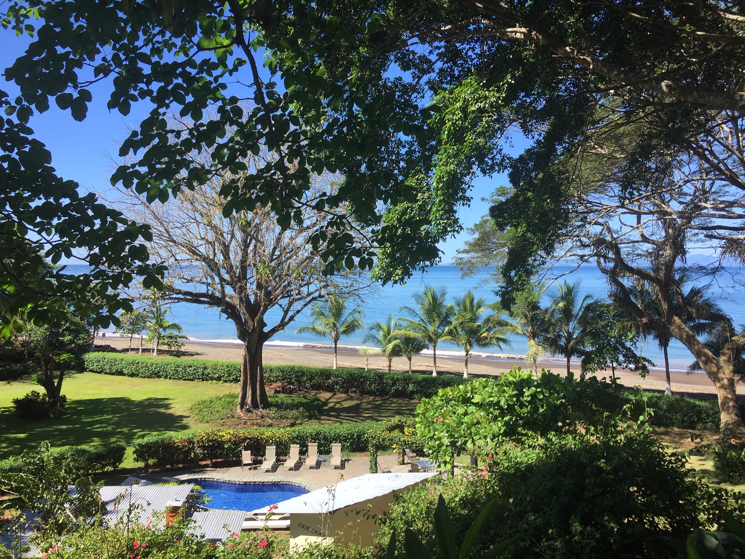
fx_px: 624
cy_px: 280
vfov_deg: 48.2
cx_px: 372
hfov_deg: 61.7
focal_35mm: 29
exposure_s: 1/1099
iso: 32
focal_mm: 4.15
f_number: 2.2
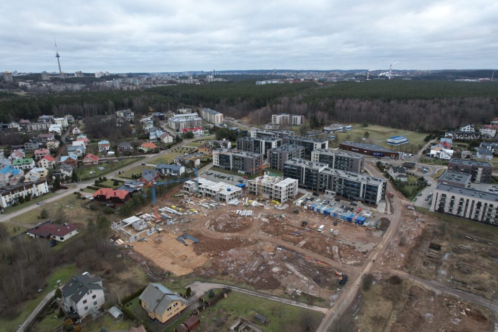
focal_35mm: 22
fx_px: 304
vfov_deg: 57.2
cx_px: 249
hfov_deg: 78.6
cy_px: 166
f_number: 2.8
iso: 100
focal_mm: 8.38
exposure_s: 1/200
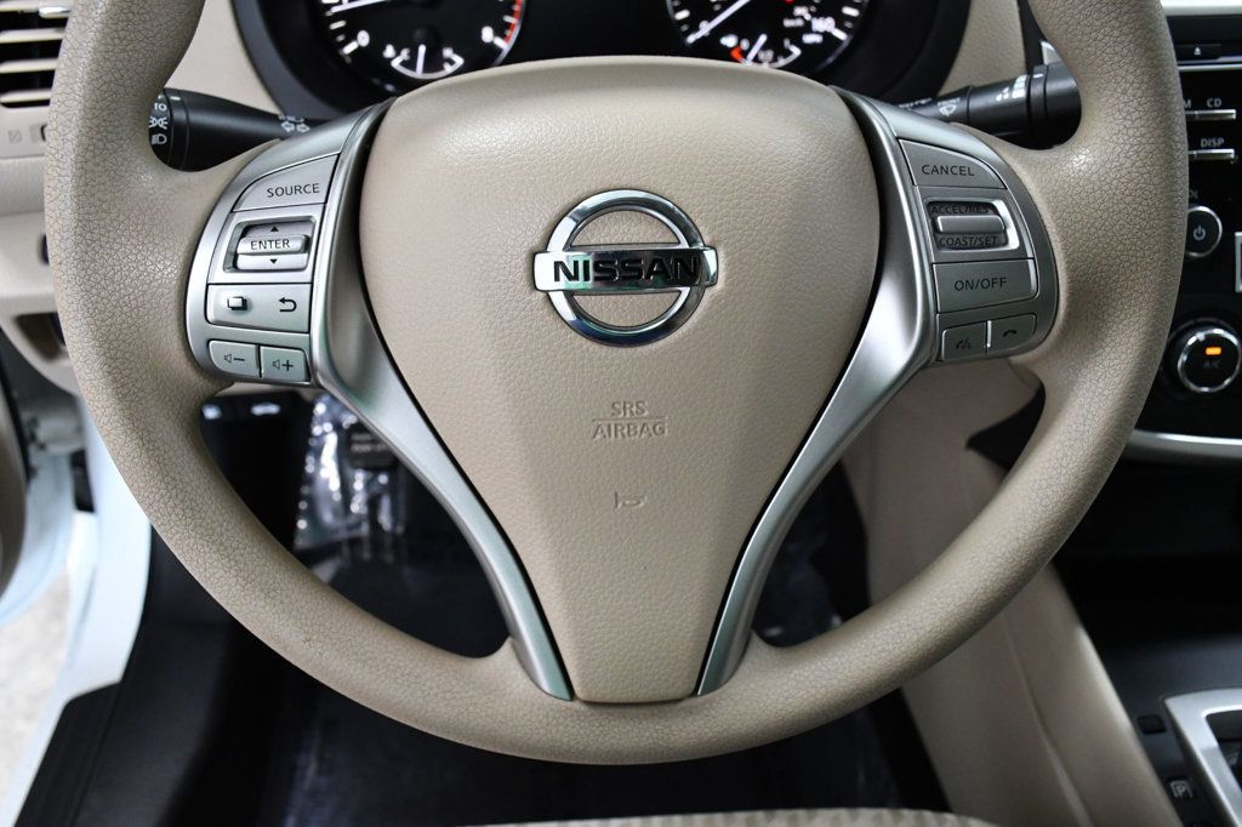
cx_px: 621
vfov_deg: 38.9
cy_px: 414
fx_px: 1173
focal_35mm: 34
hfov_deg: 55.8
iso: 2500
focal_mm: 23
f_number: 7.1
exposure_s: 1/200
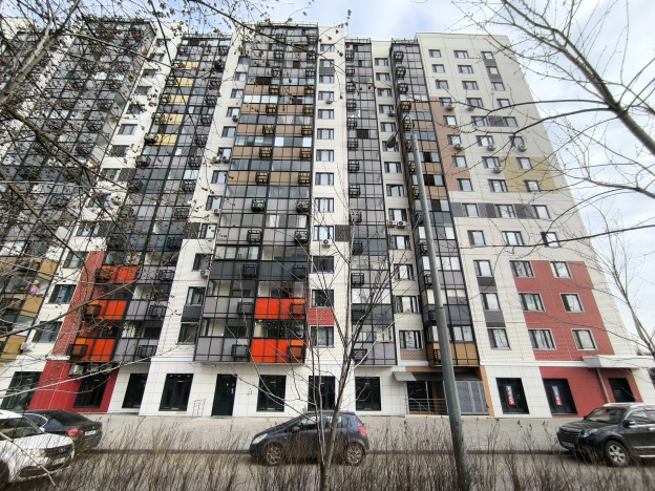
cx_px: 328
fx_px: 303
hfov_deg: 94.5
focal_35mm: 16
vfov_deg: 78.1
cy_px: 246
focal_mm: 1.65
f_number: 2.2
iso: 50
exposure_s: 1/663
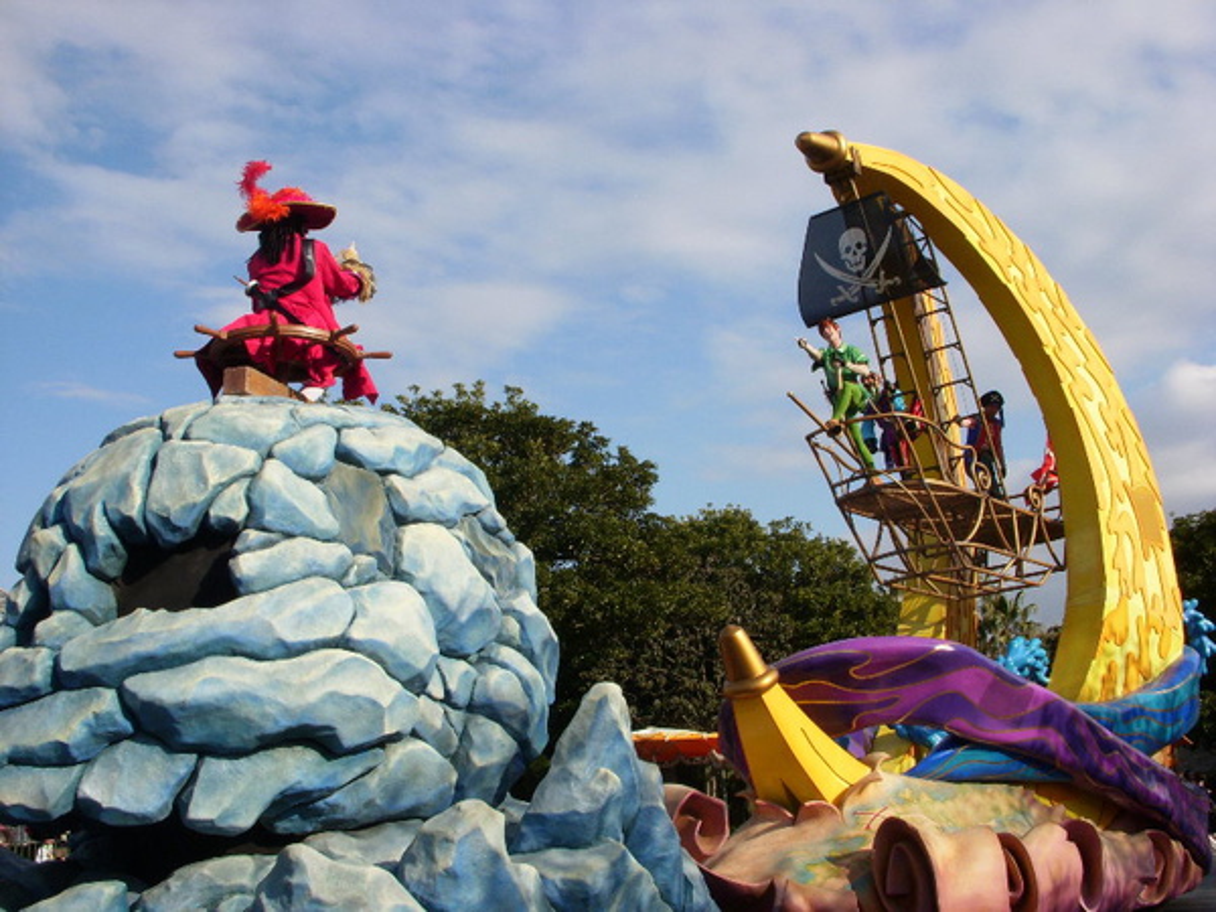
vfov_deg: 37.7
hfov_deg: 49.0
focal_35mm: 38
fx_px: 1335
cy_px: 456
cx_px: 608
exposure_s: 1/320
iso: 100
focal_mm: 6.3
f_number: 6.6
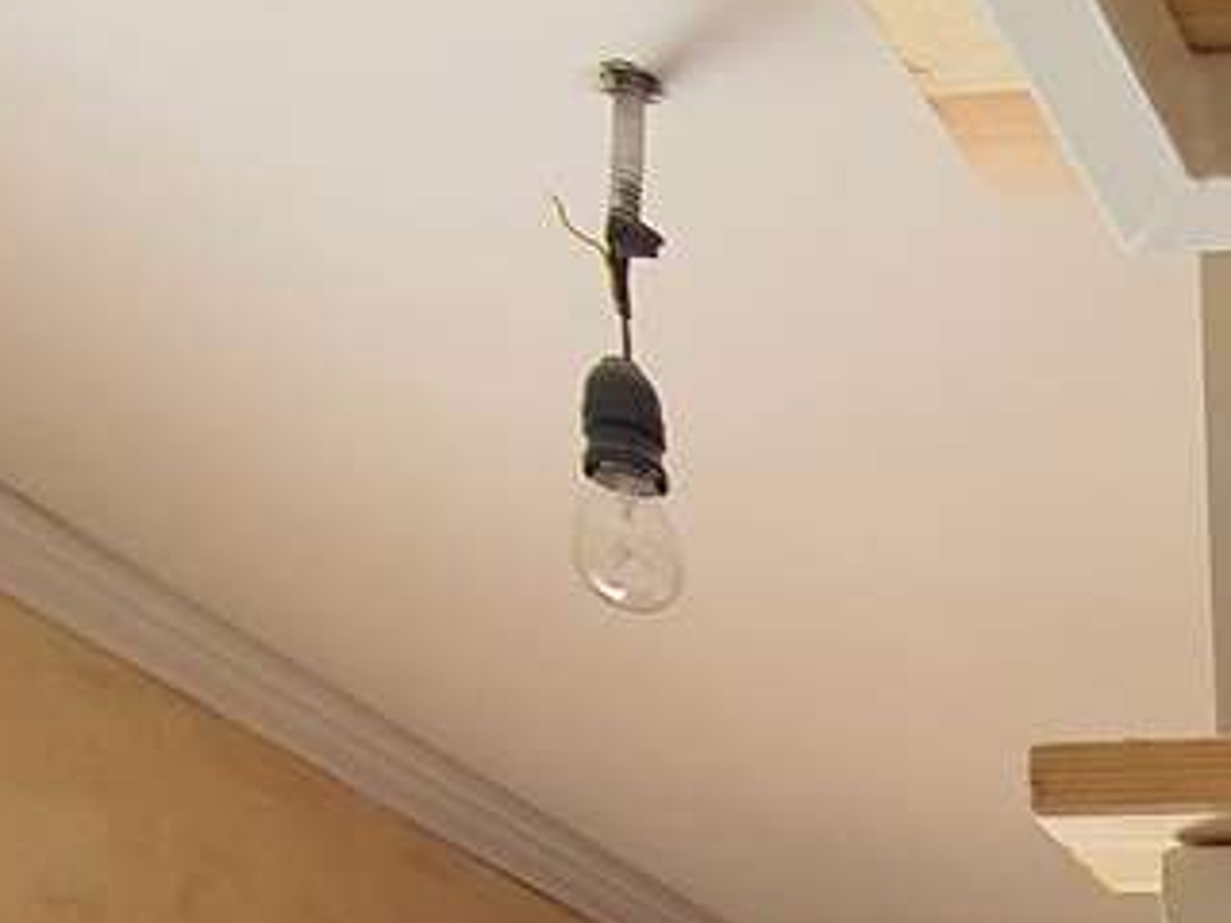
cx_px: 1916
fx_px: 2169
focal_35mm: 61
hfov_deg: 23.9
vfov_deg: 16.6
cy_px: 1959
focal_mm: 1.8
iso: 50
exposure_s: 1/100
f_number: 2.2
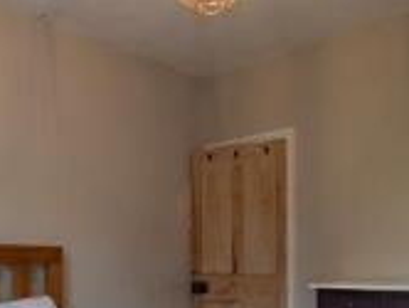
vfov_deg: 33.1
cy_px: 260
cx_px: 160
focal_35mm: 42
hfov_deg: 44.5
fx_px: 497
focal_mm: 2.02
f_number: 1.7
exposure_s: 1/41.1
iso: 50
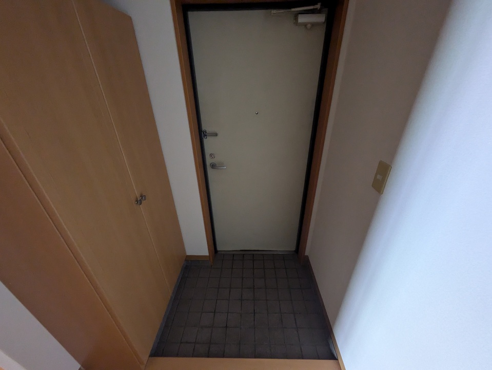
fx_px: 199
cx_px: 246
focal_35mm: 14
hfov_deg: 102.0
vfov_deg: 85.7
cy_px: 185
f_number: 2.2
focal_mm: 1.83
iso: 491
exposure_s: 1/24
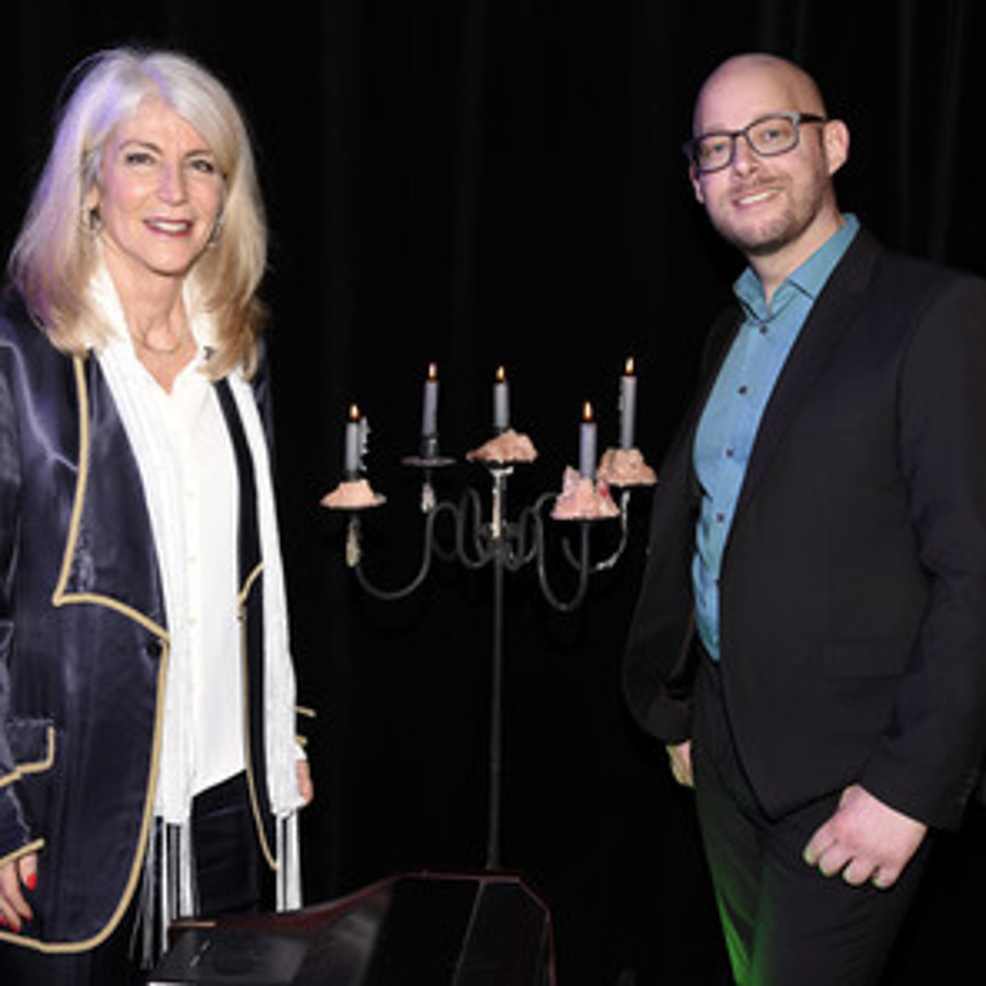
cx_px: 498
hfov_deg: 38.3
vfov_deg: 38.3
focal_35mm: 44
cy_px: 490
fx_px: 1418
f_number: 6.3
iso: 250
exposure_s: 1/100
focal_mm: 34
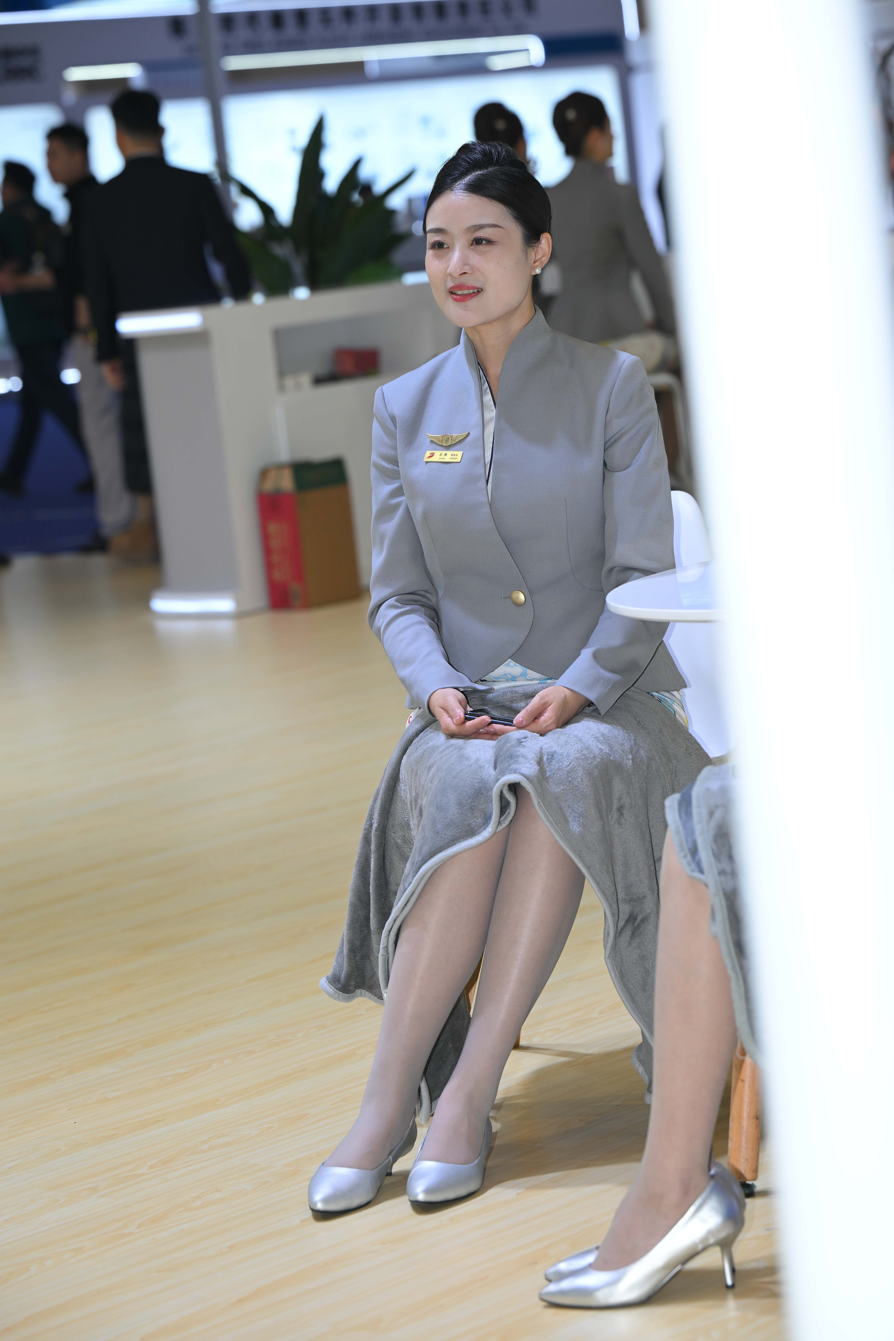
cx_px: 447
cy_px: 670
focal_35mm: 103
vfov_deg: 19.8
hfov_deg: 13.3
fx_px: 3836
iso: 400
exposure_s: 1/250
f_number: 4.5
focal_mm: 103
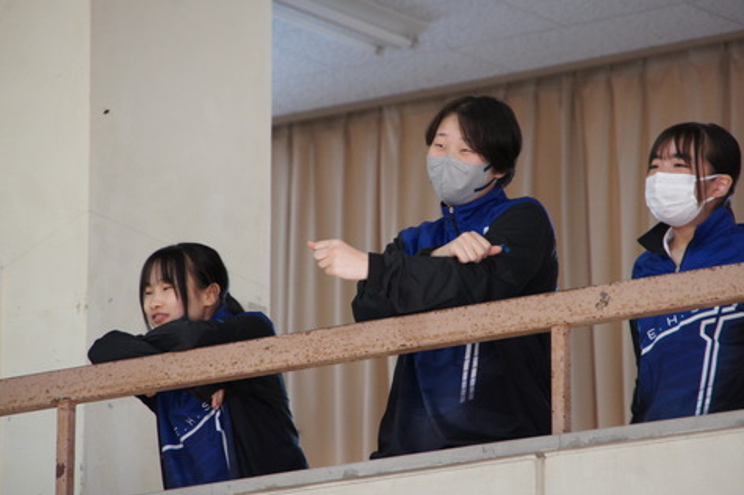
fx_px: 6257
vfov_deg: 4.5
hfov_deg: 6.8
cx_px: 371
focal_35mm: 303
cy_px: 247
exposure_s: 1/80
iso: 1600
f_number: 6.3
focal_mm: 200
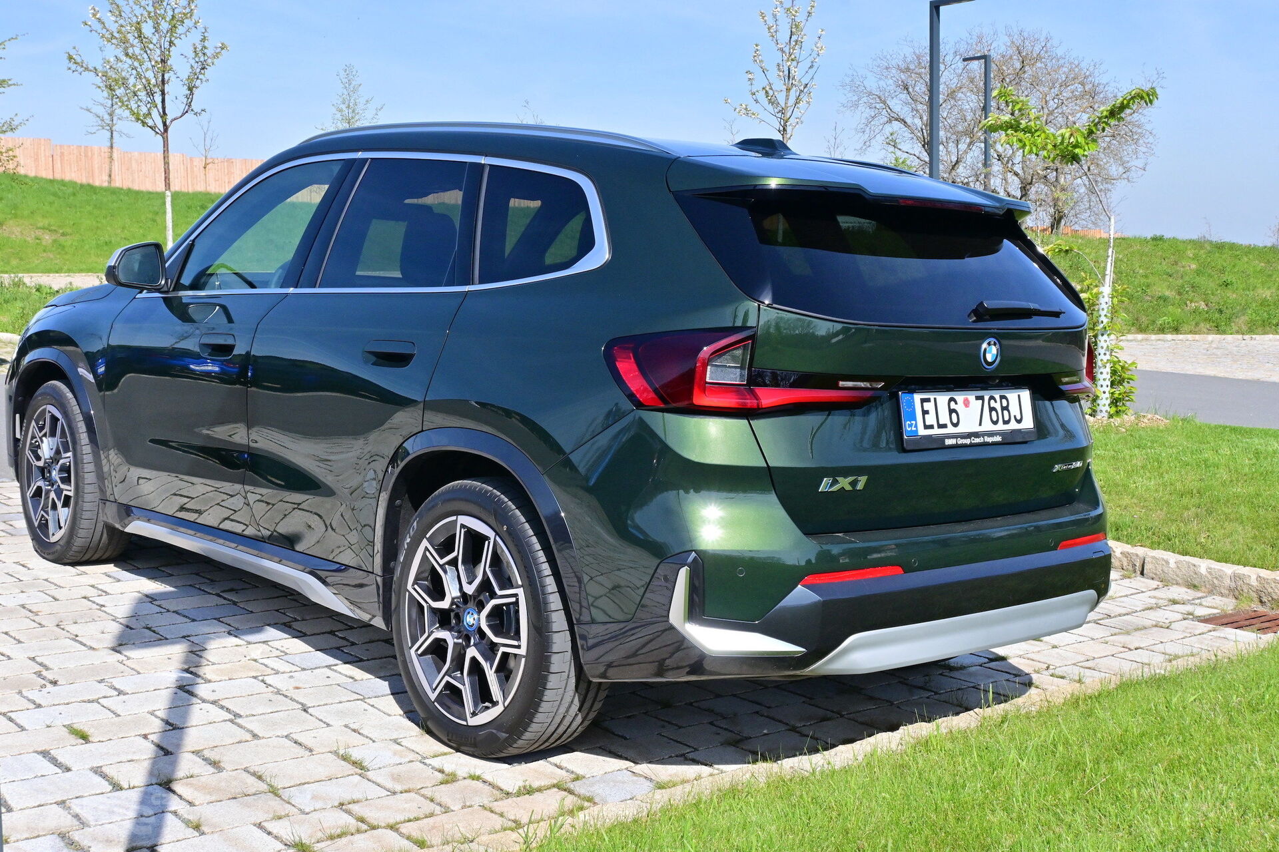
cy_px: 426
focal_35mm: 42
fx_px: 1492
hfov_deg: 46.4
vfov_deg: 31.9
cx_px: 640
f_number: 14
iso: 800
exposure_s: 1/640
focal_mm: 28
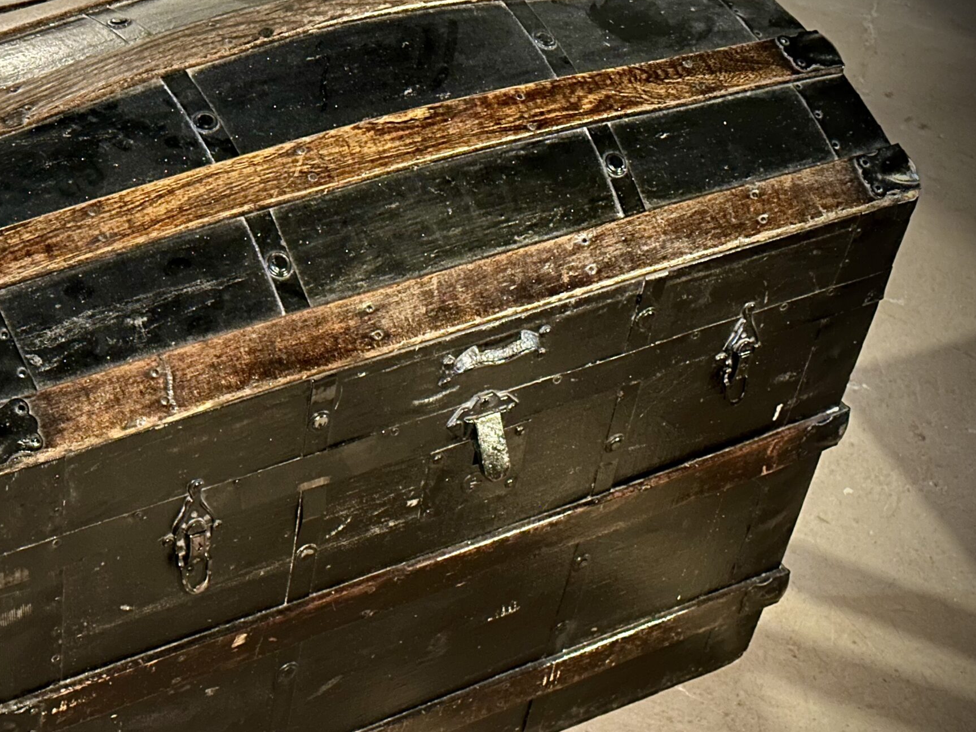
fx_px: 2002
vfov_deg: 20.7
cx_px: 258
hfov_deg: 27.1
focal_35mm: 71
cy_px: 426
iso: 800
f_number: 1.78
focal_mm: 6.86
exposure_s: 1/9
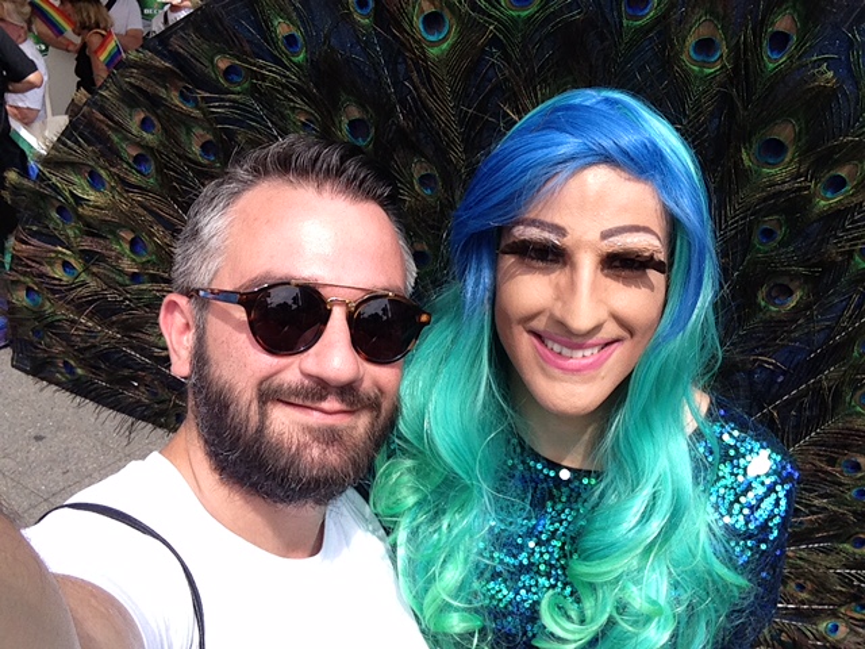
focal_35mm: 35
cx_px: 432
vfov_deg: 40.7
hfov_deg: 52.6
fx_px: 875
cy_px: 324
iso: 32
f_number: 2.4
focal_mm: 2.18
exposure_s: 1/671
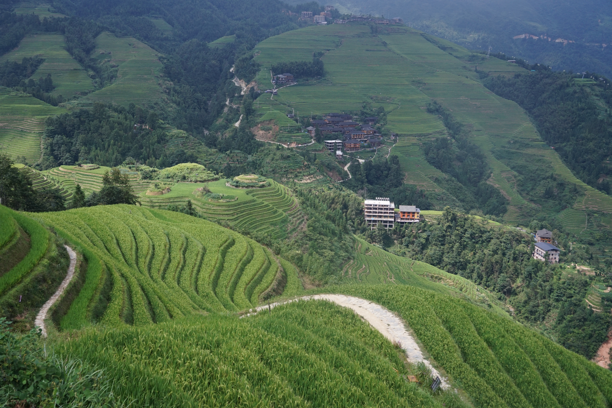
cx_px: 304
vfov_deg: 37.9
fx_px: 595
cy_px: 204
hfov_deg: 54.4
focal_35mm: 35
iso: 640
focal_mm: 34
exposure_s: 1/4000
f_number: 4
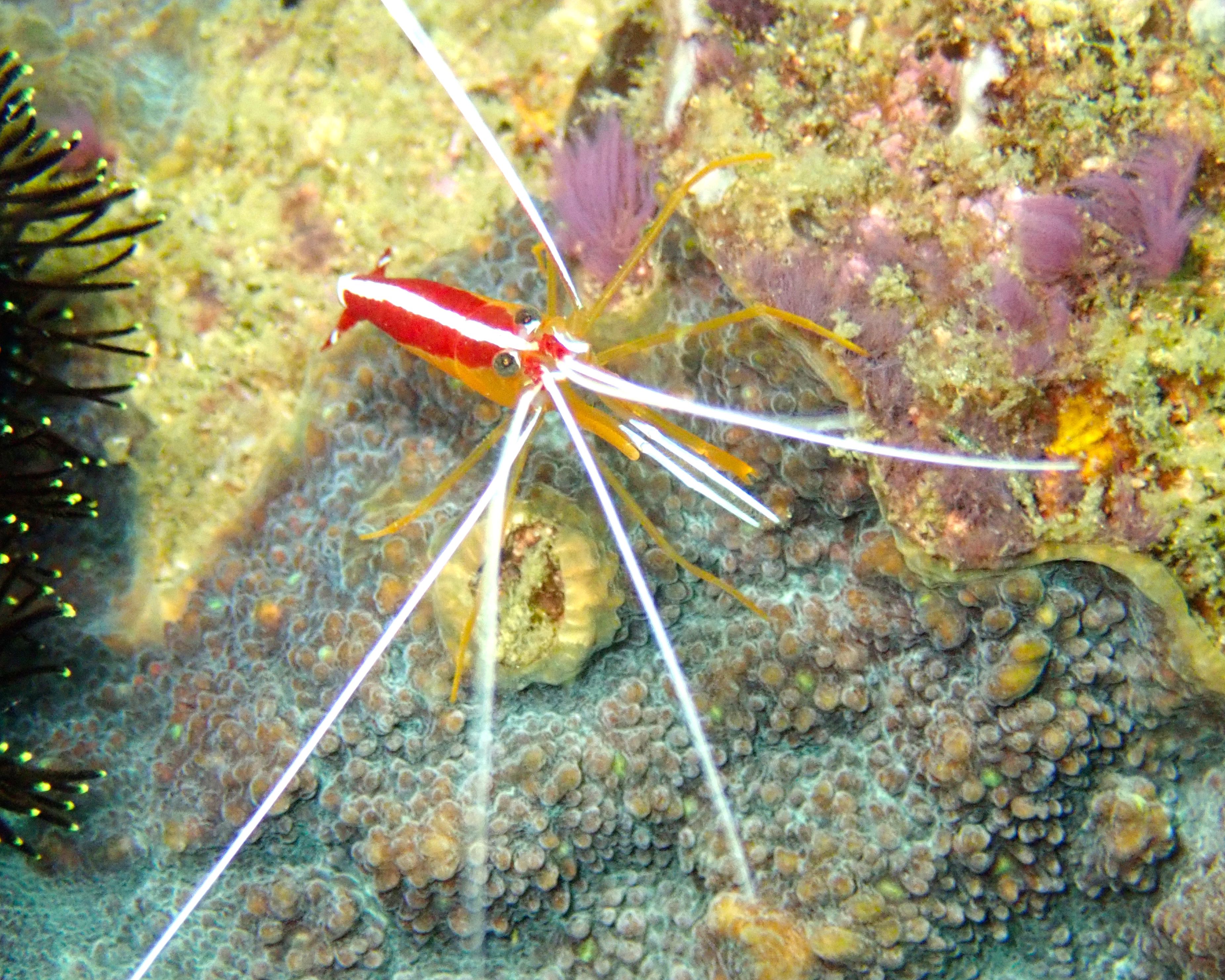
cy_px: 491
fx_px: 2828
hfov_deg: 24.4
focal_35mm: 78
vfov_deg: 19.7
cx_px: 635
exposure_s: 1/80
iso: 800
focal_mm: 13.47
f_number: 13
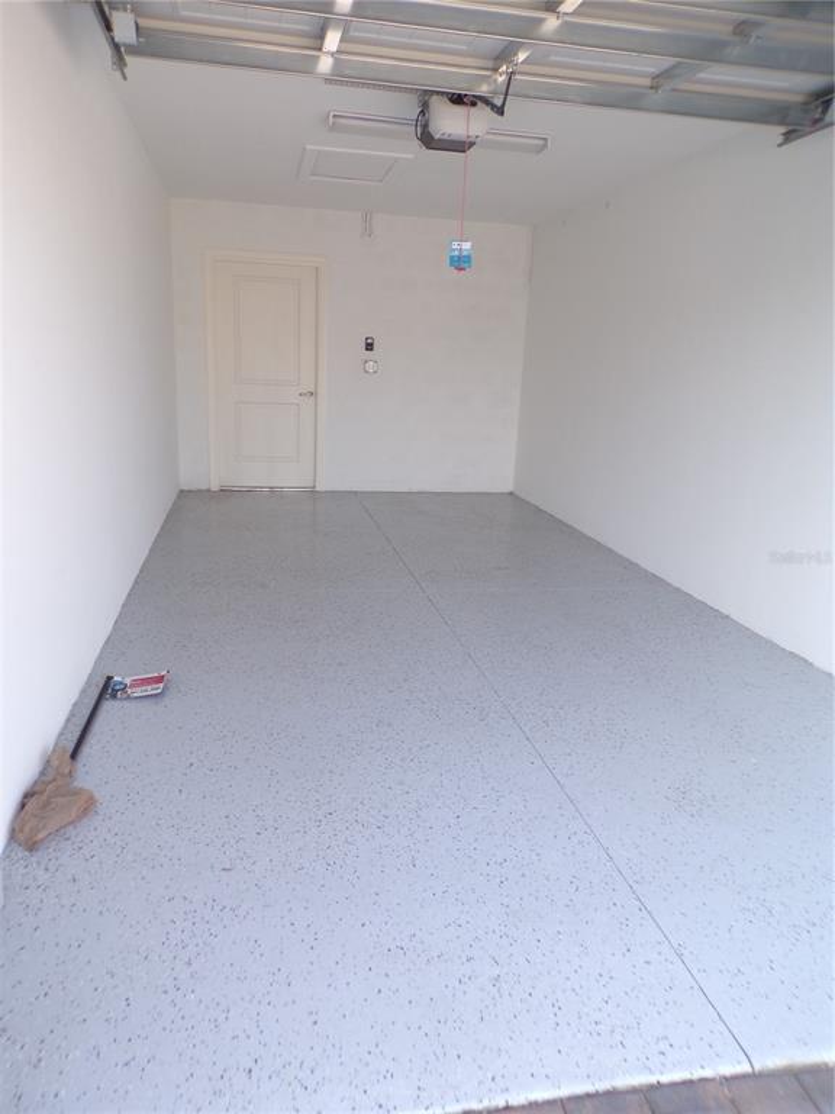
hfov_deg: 56.8
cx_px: 418
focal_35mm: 24
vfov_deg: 71.6
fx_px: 772
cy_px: 557
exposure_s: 1/50
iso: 80
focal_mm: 4.3
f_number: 4.3
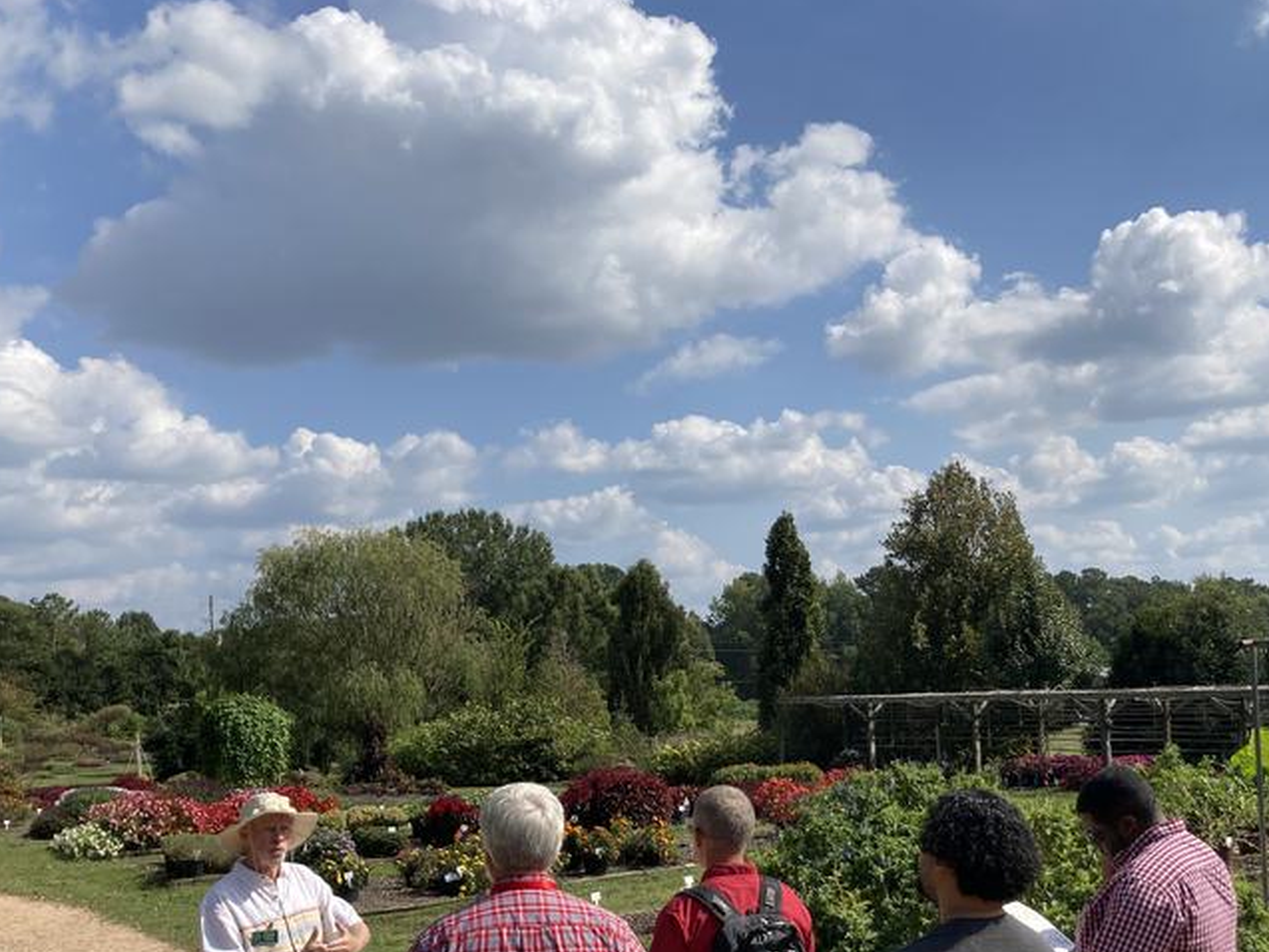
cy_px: 655
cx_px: 784
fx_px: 1503
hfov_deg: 45.4
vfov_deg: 34.7
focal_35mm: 41
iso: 20
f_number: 1.8
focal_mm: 3.99
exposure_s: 1/2825
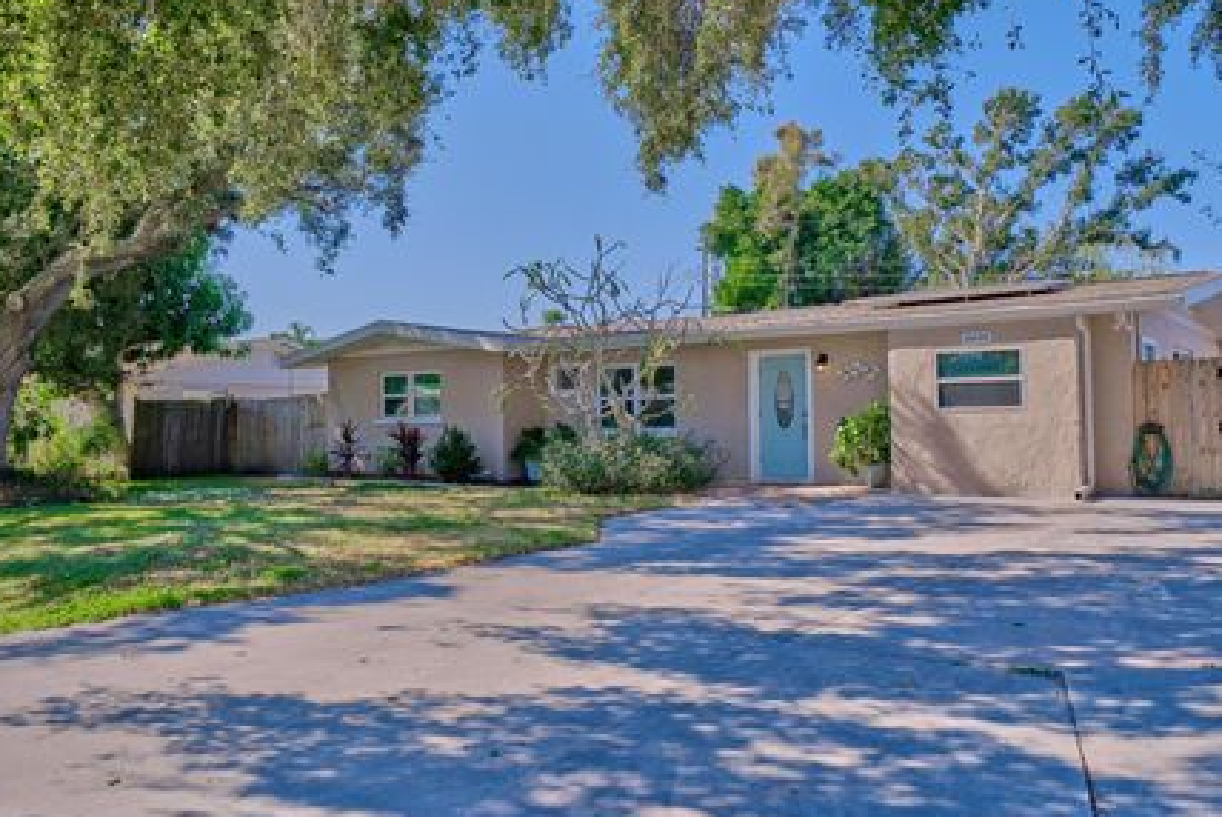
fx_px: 951
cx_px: 622
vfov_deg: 46.5
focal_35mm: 28
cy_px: 390
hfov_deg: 65.4
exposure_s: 1/2000
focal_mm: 16
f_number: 4
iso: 640
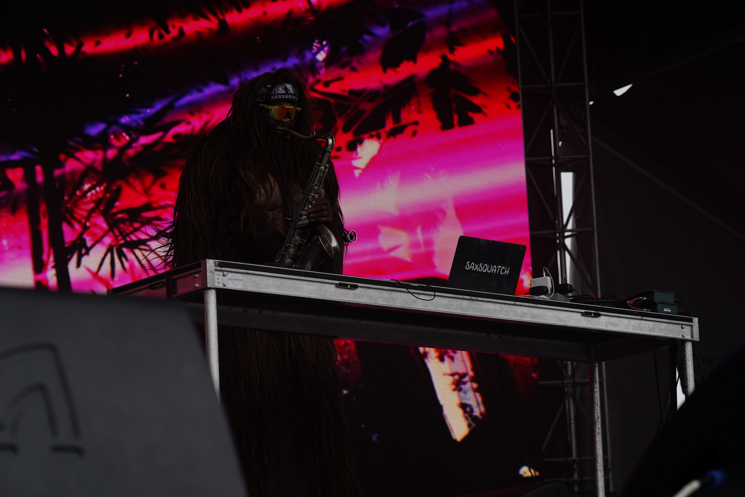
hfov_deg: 19.5
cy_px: 248
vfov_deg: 13.0
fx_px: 2173
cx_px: 372
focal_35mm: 105
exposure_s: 1/320
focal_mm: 105
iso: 100
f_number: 6.3
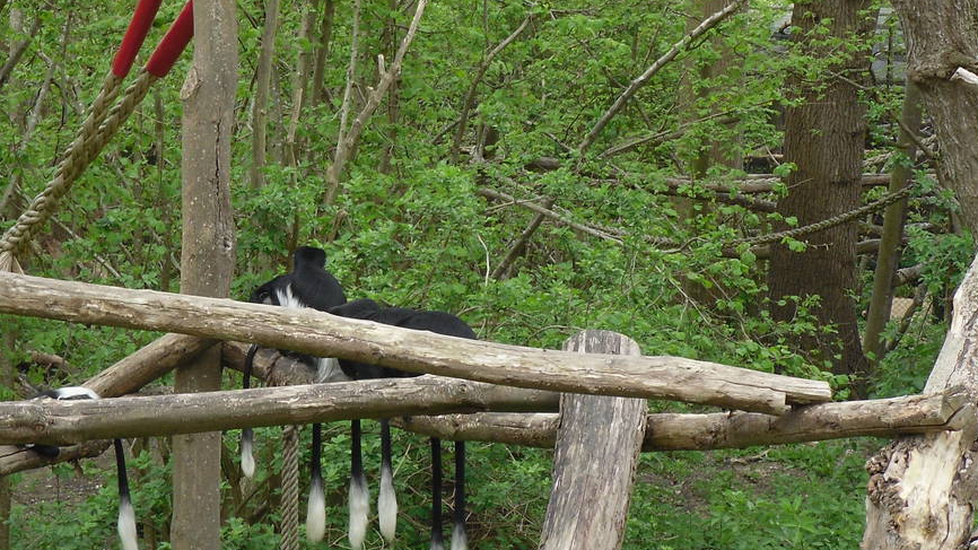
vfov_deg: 8.3
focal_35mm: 145
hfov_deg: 14.8
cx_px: 433
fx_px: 3760
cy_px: 106
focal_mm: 13.5
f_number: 4.6
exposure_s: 1/86
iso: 100
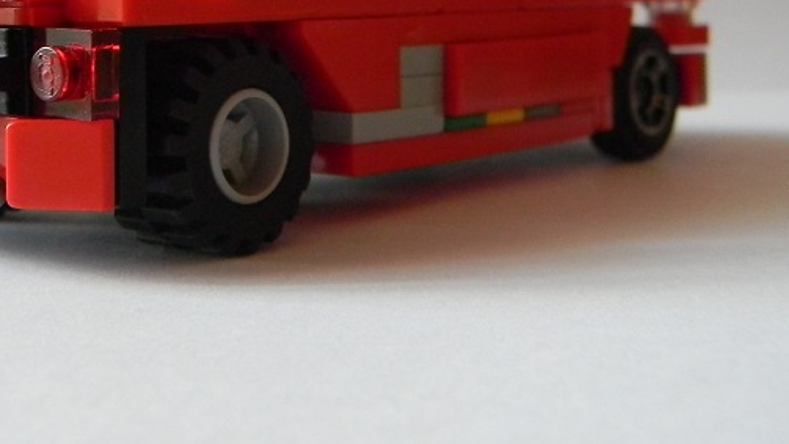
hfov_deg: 29.5
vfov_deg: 16.7
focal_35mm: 71
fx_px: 1485
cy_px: 5
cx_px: 257
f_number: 3.8
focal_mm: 7.3
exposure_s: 1/19.5
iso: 400
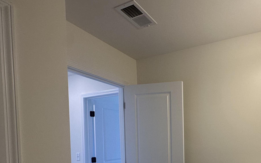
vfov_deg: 45.3
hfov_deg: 67.2
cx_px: 201
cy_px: 142
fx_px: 178
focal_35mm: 25
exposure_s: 1/120
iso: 125
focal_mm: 2.22
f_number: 2.2
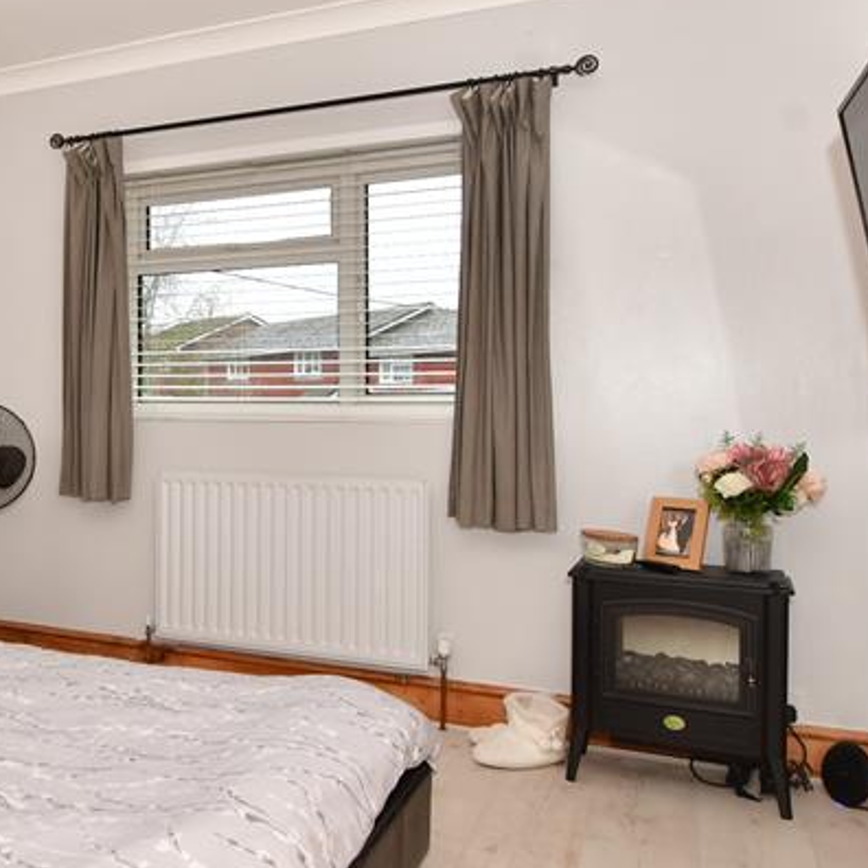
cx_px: 94
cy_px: 372
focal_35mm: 33
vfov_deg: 49.6
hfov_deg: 45.3
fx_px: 936
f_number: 7.1
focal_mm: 10
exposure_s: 1/40
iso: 400
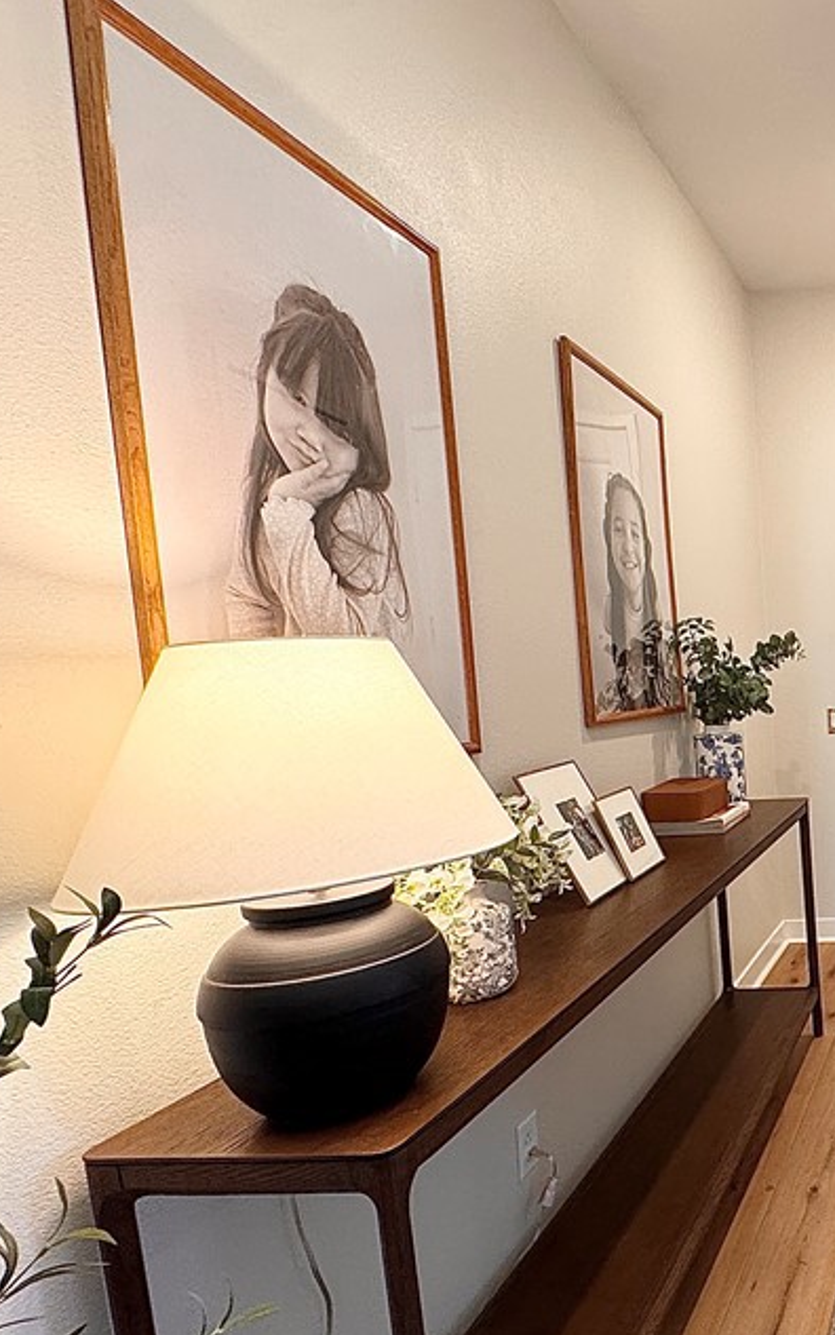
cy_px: 738
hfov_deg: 40.0
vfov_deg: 74.5
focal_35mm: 24
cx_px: 947
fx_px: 873
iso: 200
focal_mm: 2.22
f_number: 2.2
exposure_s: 1/60
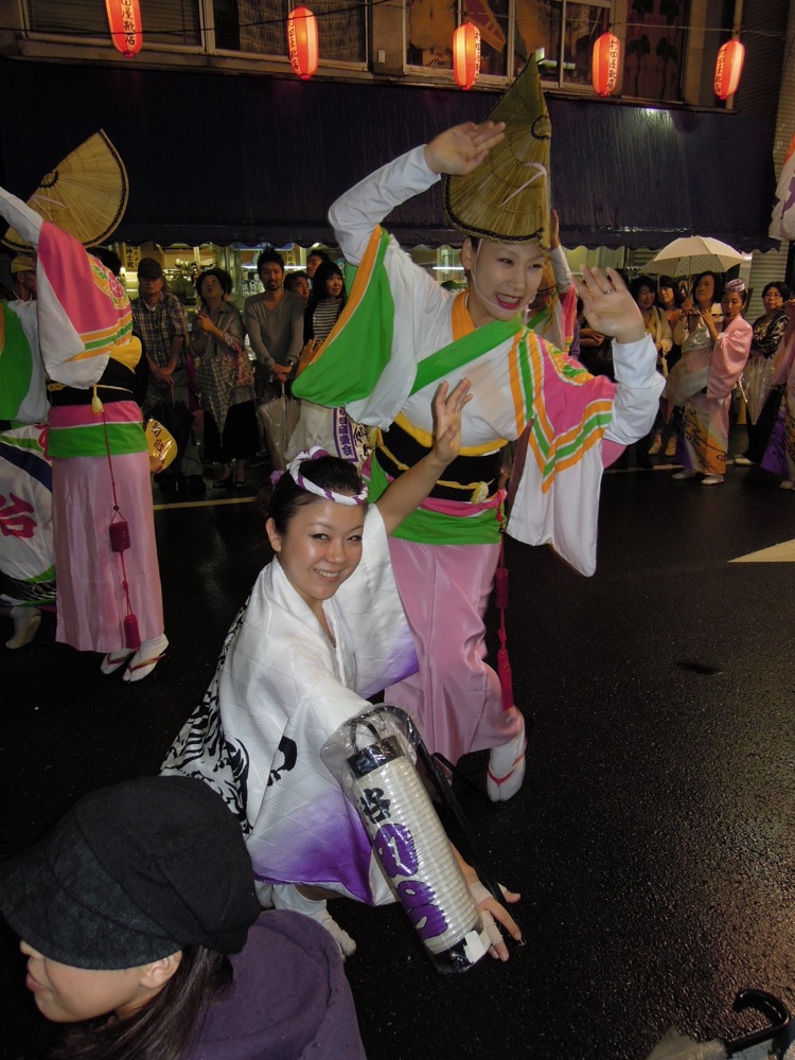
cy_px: 530
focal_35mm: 24
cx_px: 398
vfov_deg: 71.6
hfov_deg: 56.8
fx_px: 735
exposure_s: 1/30
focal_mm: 4.3
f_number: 2.8
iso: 200
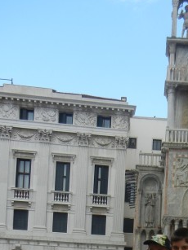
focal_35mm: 75
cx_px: 177
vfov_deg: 23.9
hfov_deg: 19.2
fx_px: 543
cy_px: 292
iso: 160
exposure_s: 1/445
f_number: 3.5
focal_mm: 5.4
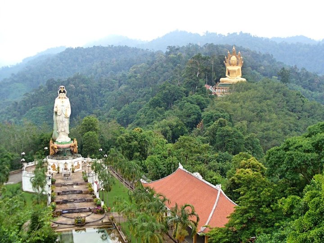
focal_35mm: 48
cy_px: 122
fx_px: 449
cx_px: 162
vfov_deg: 30.3
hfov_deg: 39.7
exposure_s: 1/400
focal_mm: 7.9
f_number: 3
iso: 64
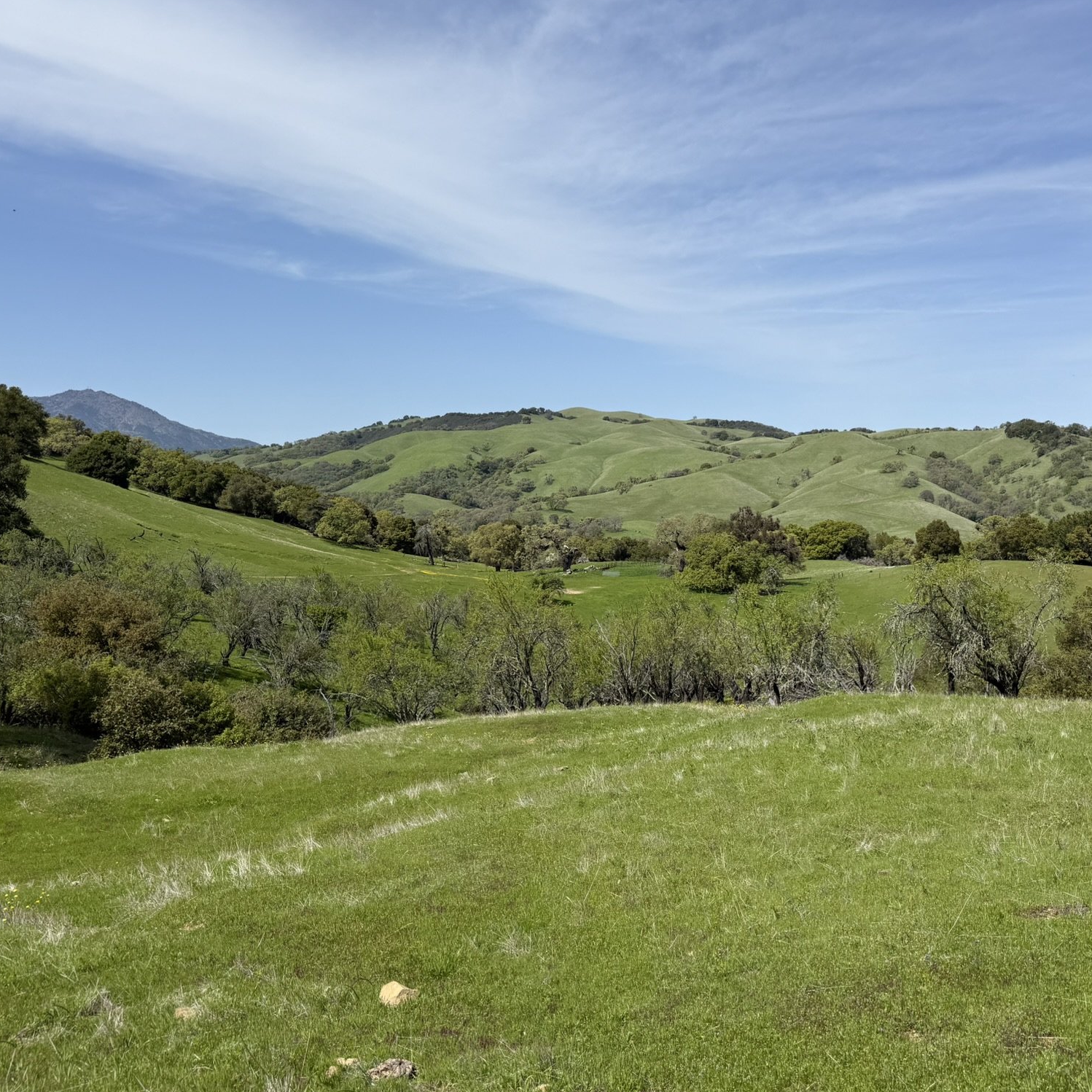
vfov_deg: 55.6
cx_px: 657
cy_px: 553
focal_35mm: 29
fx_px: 1035
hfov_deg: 55.2
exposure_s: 1/6173
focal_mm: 6.76
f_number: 1.78
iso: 80
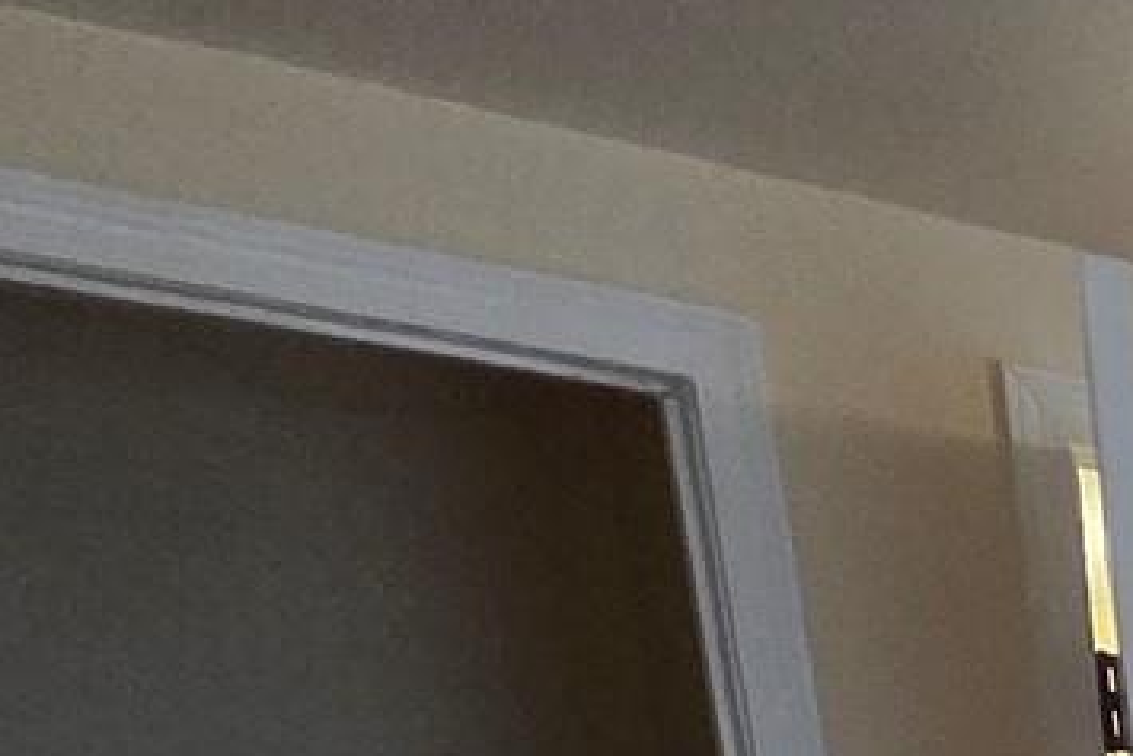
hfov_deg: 16.9
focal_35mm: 78
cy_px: 2067
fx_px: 2456
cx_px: 2426
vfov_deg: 12.0
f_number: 2.2
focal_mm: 2.2
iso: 800
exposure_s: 1/60
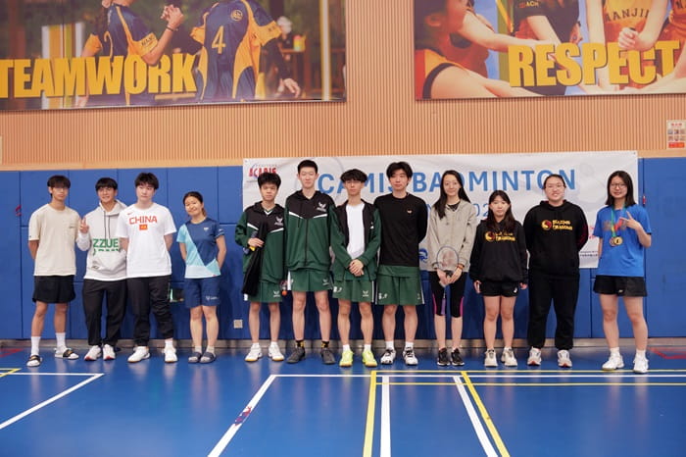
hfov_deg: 54.5
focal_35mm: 35
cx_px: 343
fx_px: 667
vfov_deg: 37.8
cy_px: 228
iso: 3200
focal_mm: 35
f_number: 2.8
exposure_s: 1/80
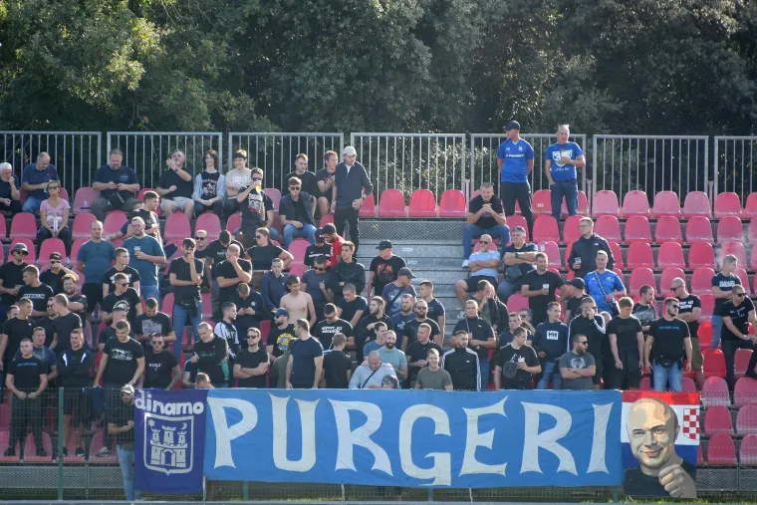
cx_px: 378
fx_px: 6309
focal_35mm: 300
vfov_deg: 4.6
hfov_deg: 6.9
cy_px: 252
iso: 400
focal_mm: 300
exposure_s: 1/400
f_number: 5.6
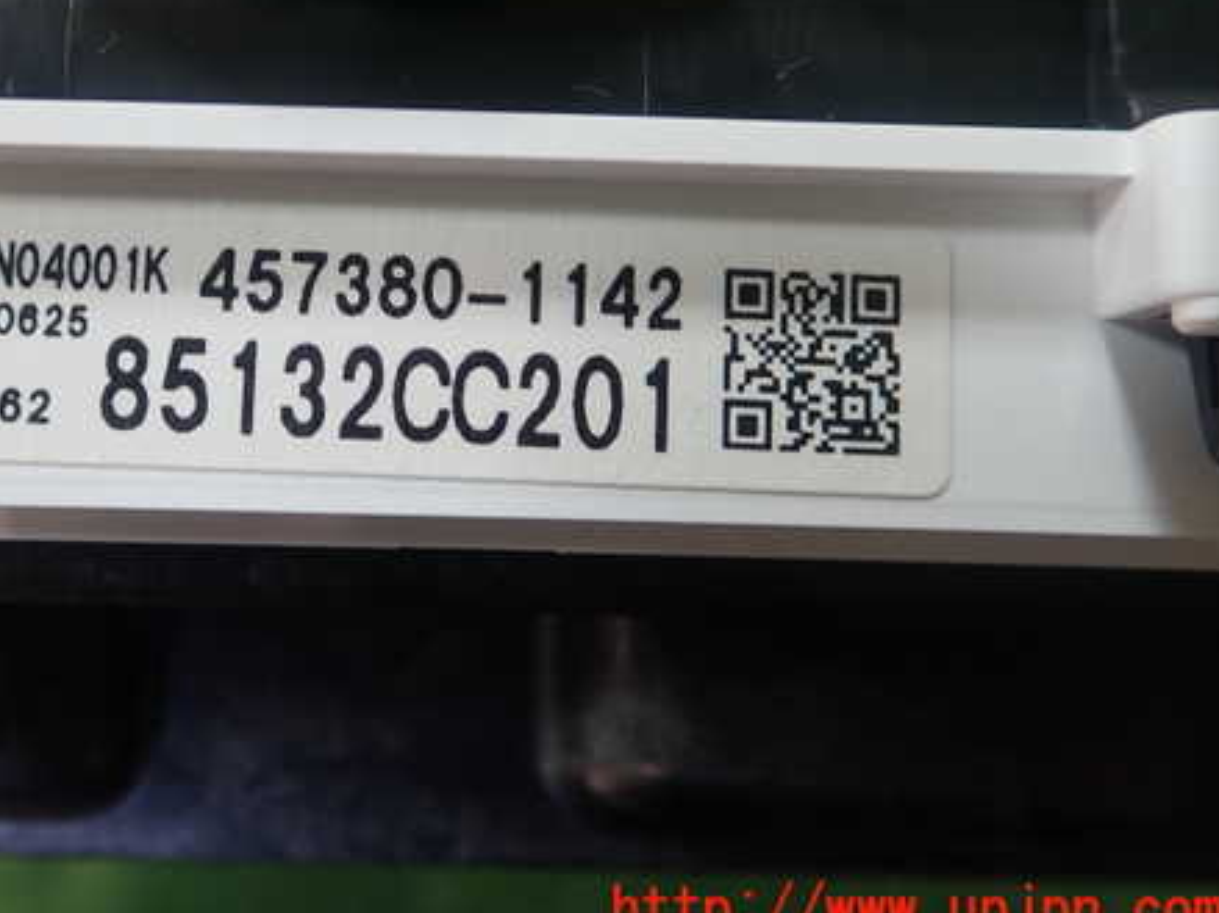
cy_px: 322
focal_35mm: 41
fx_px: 1443
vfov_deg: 34.9
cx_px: 405
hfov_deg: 45.1
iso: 200
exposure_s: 1/125
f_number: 2.3
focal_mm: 5.5
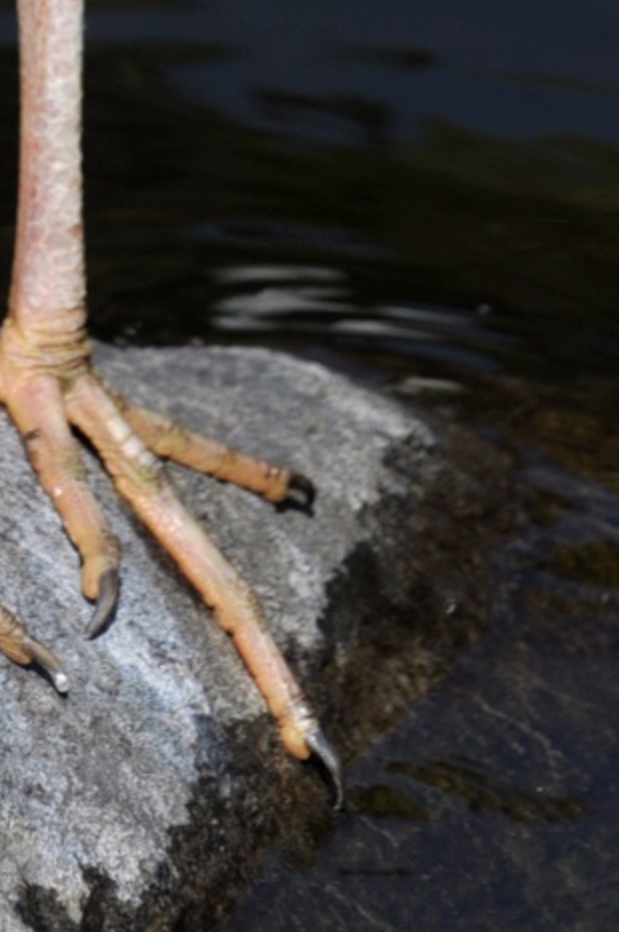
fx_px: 35592
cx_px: 61
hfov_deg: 1.0
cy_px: -495
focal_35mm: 1377
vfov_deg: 1.5
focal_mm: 400
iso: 200
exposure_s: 1/350
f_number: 16
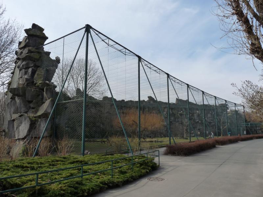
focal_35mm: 27
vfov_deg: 51.4
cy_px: 98
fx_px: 205
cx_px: 132
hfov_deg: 65.3
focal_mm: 4.8
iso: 160
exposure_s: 1/400
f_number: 5.6
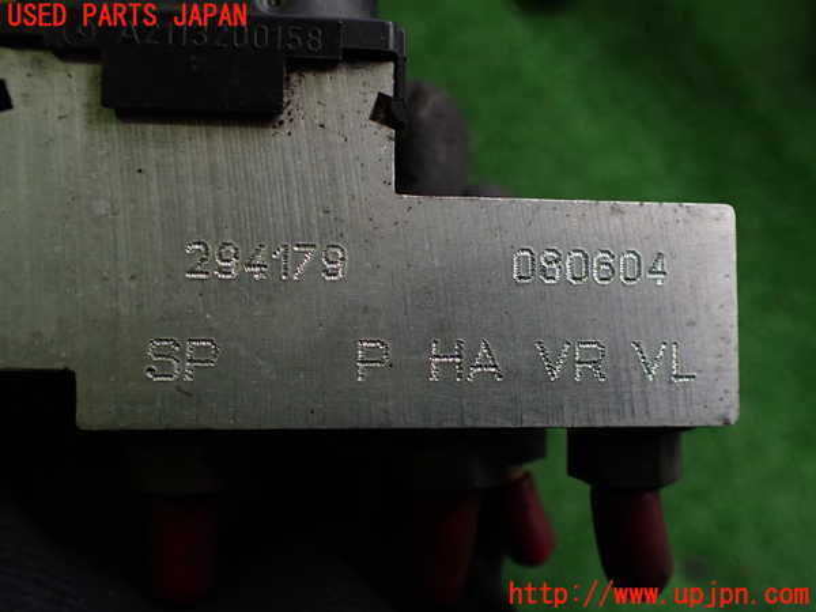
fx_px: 707
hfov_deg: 60.0
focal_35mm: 30
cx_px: 408
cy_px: 306
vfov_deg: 46.8
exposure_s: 1/125
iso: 250
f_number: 2.3
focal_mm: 5.4
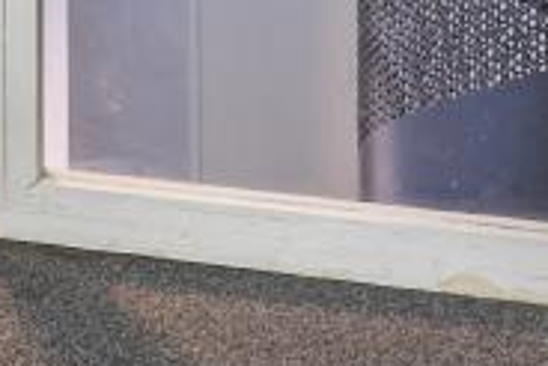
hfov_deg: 12.6
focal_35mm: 139
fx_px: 2117
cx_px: -608
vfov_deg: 9.2
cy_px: -420
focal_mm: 20
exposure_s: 1/13
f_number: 11
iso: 200
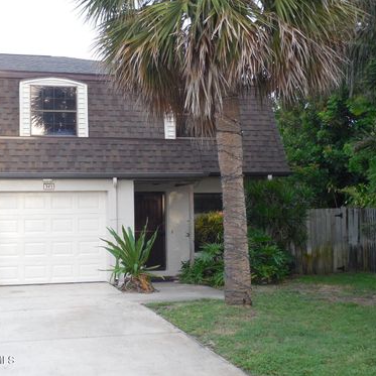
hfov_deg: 33.3
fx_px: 627
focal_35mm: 51
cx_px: 148
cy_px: 188
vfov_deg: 33.4
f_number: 3.9
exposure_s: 1/40
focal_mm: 7.8
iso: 125
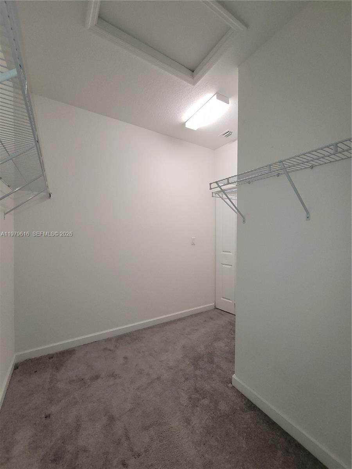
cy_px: 234
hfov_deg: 89.9
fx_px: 176
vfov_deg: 106.2
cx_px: 176
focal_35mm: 13
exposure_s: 1/60
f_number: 2.2
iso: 200
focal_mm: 2.2
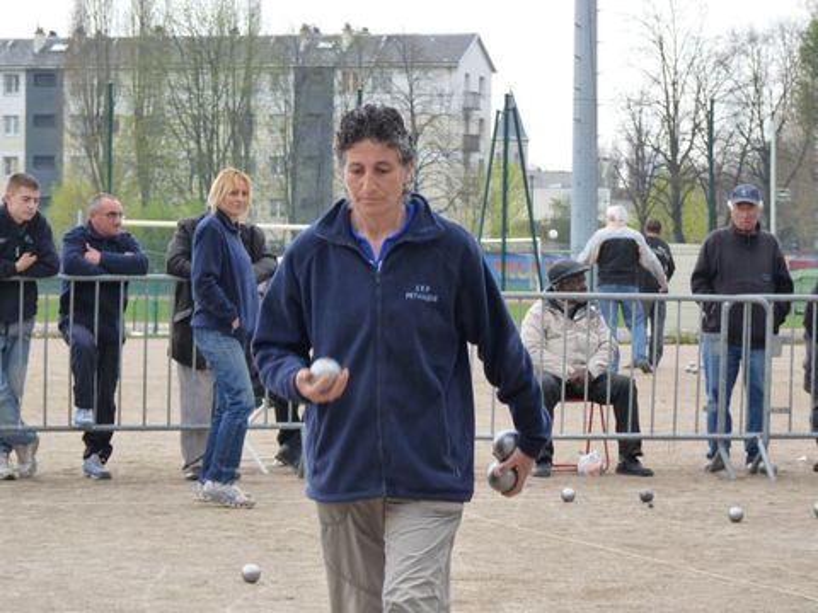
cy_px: 306
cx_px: 409
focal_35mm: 150
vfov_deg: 9.9
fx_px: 3545
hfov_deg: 13.2
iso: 125
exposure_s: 1/80
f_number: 3.7
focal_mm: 26.7
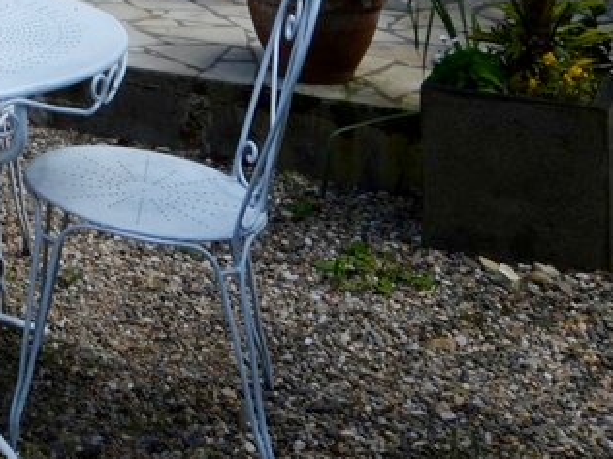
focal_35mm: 82
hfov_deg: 20.5
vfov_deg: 15.3
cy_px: -386
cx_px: -299
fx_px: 1452
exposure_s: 1/200
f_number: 7.1
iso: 100
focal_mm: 10
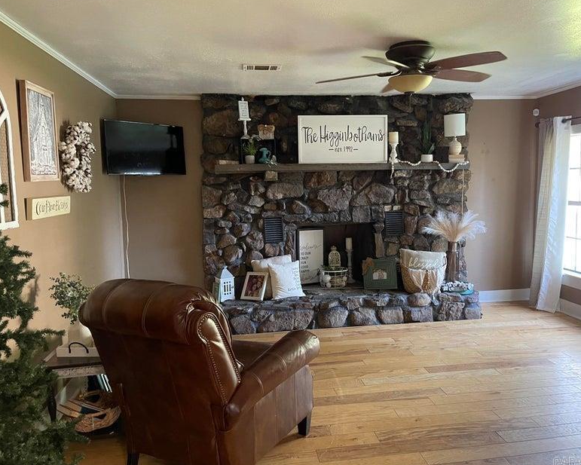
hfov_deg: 64.0
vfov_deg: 53.2
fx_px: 464
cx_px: 307
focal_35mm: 27
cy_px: 230
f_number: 1.6
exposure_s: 1/60
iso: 500
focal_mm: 5.1
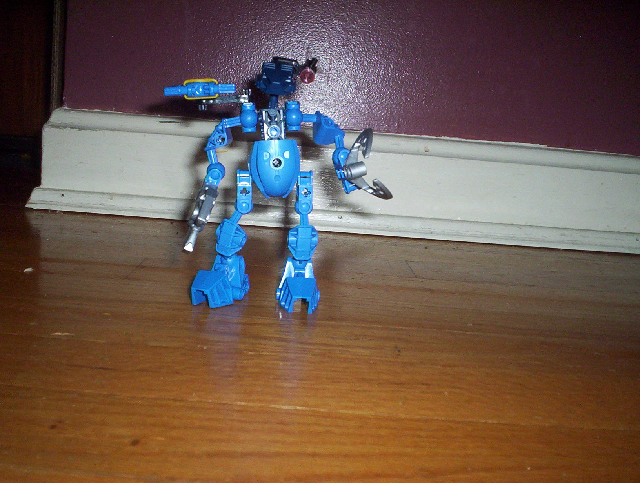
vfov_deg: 37.9
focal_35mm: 38
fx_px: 704
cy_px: 242
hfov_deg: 48.9
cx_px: 320
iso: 140
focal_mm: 4.99
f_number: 4.5
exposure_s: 1/60
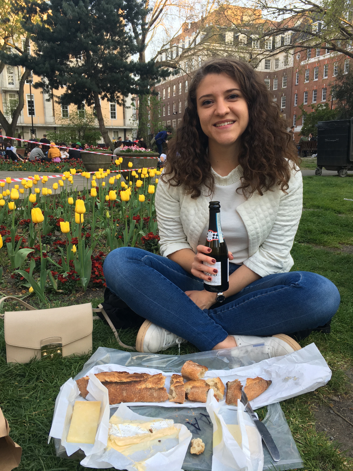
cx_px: 176
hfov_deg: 48.2
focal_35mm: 29
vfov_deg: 61.7
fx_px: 394
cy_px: 236
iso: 25
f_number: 2.2
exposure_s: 1/50
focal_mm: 4.15
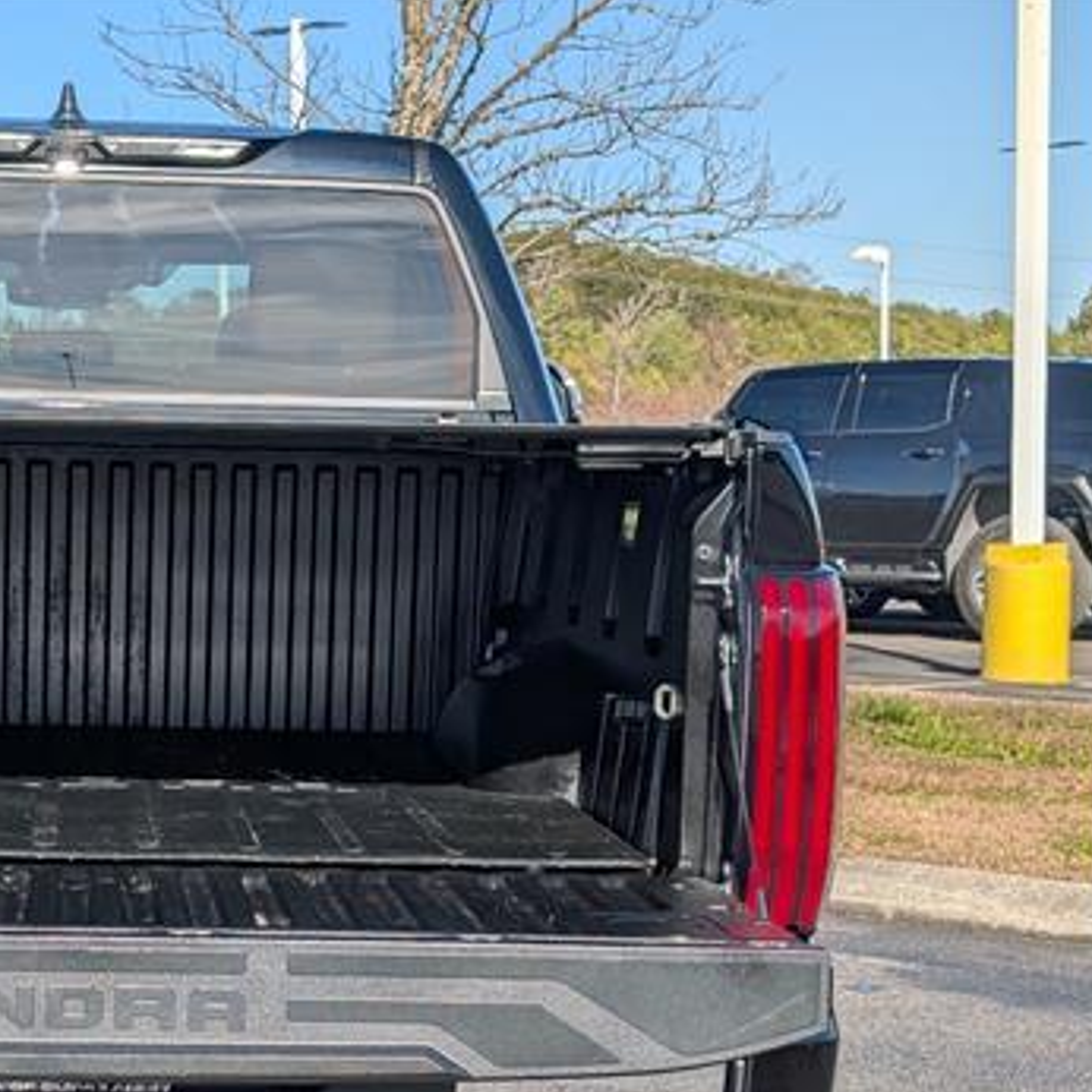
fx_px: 2855
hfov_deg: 21.2
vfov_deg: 21.6
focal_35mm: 80
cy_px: 742
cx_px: 114
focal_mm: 6.9
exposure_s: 1/1250
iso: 20
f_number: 1.68
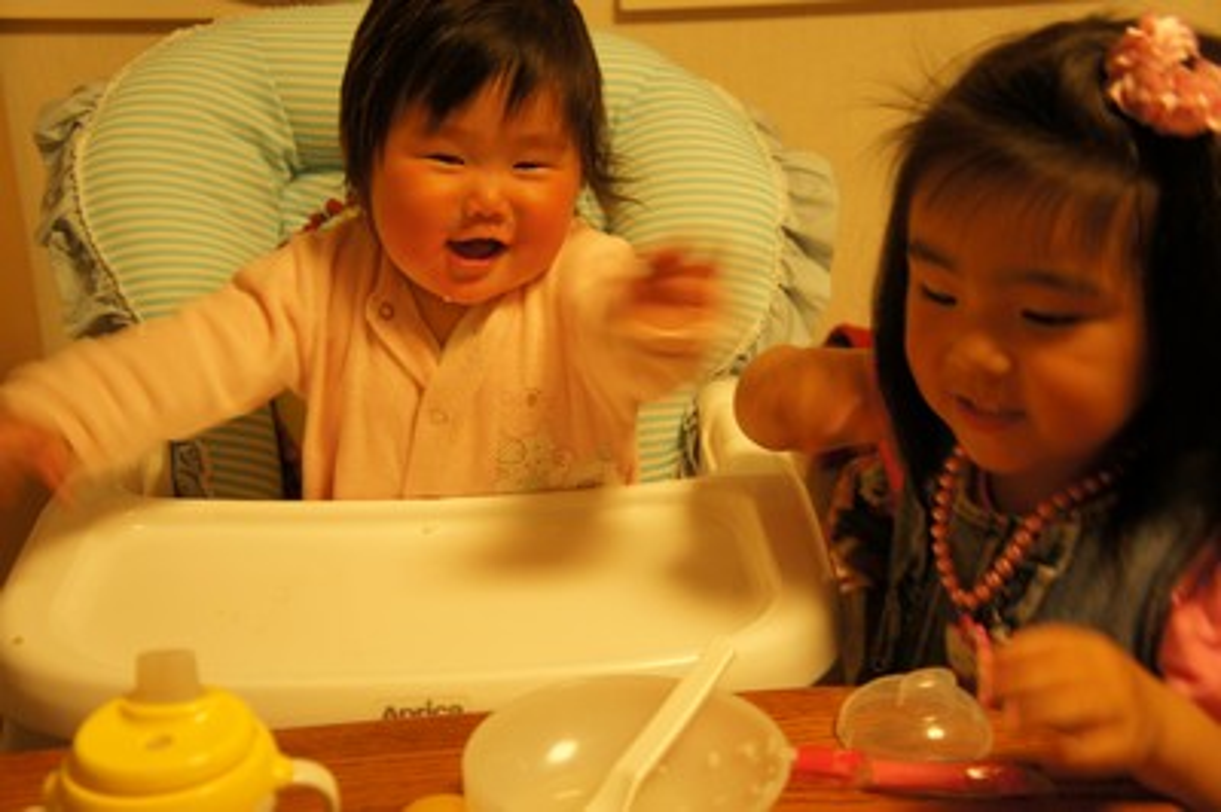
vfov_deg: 27.2
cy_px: 406
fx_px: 1677
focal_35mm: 50
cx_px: 610
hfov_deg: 40.0
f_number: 4.5
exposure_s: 1/40
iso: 500
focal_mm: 33
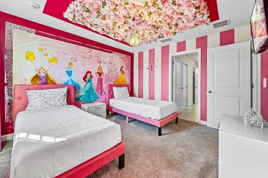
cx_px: 132
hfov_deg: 108.3
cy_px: 91
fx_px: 97
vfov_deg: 85.4
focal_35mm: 13
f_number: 5.6
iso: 1000
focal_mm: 12
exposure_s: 1/13
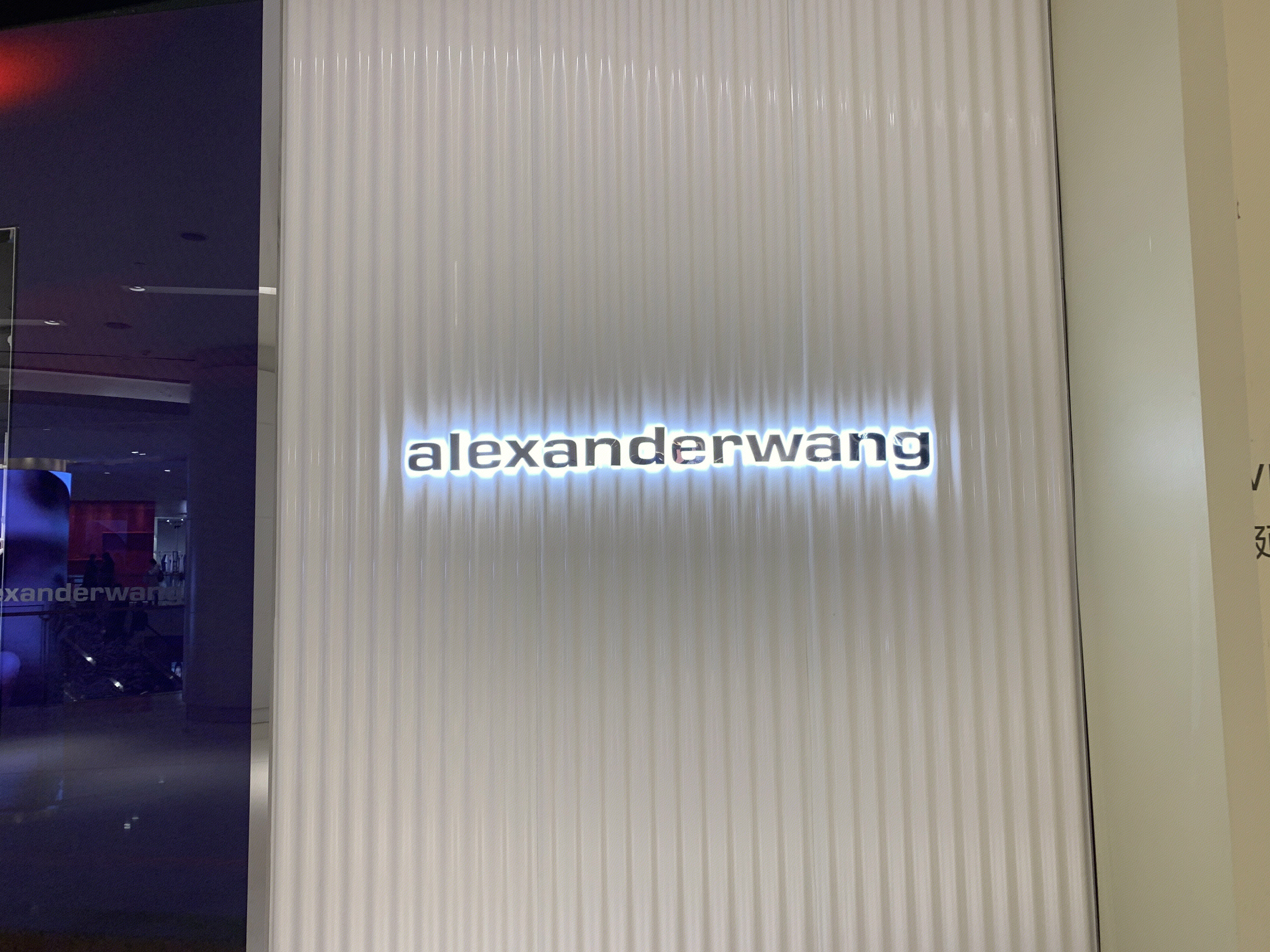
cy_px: 476
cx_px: 635
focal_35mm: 26
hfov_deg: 67.3
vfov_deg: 53.1
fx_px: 954
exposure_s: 1/50
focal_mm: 4.25
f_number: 1.8
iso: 50
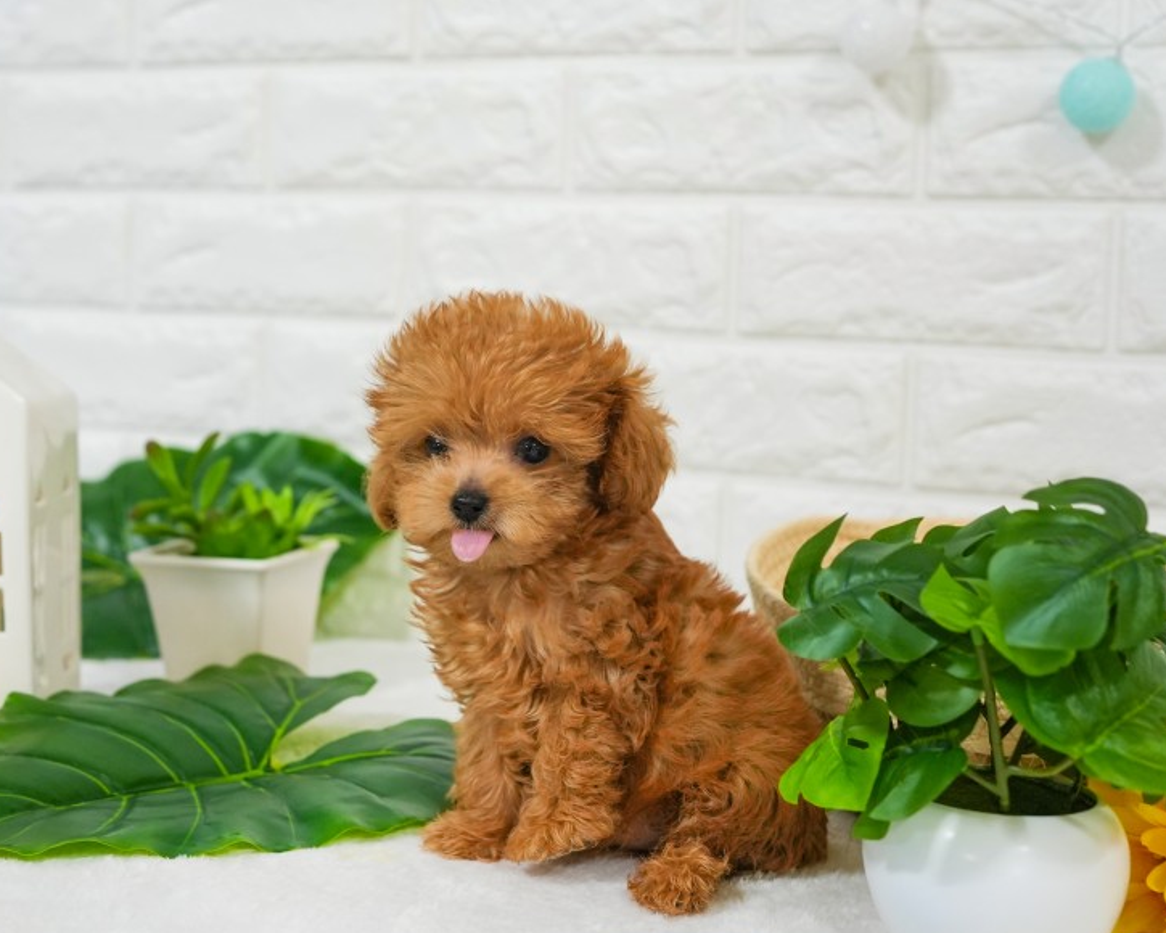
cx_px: 391
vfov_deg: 26.1
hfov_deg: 32.2
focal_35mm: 58
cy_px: 340
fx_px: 2002
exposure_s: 1/125
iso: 1000
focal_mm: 35
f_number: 3.5
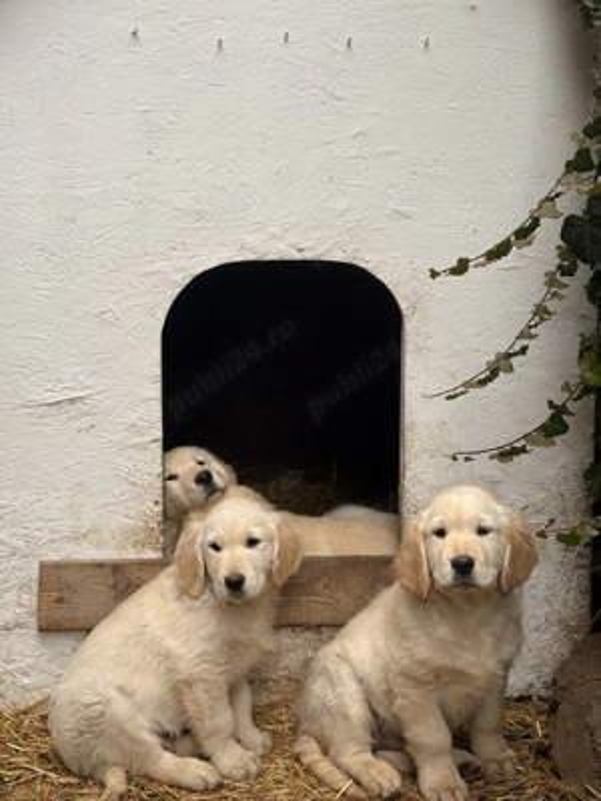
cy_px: 400
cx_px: 300
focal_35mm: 52
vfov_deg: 36.8
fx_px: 1204
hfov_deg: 28.0
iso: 32
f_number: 1.6
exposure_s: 1/155
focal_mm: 5.96
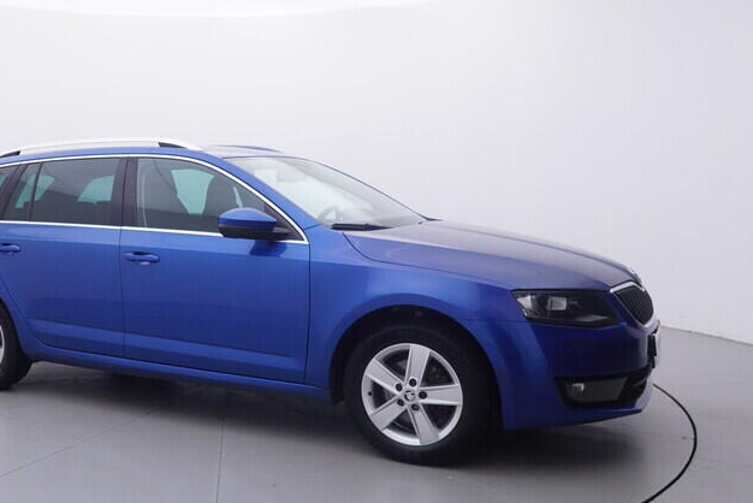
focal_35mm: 37
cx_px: 227
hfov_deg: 50.7
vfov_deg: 36.1
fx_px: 770
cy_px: 278
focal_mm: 15
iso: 200
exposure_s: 1/80
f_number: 5
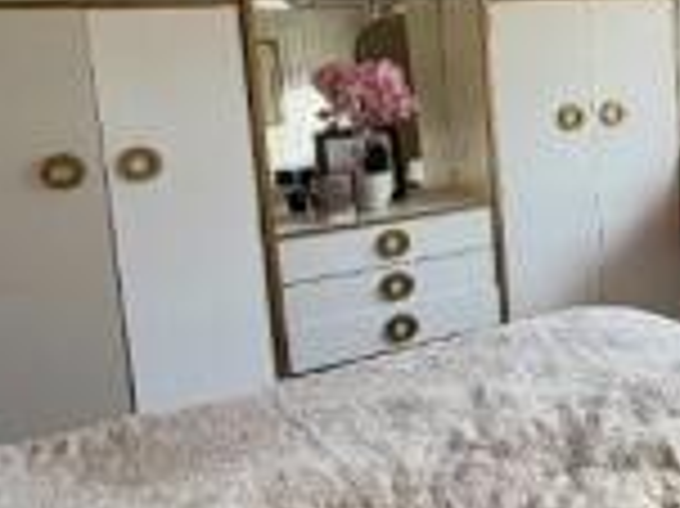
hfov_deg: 28.4
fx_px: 1060
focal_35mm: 54
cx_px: 912
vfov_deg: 26.7
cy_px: 133
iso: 200
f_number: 2.2
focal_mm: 2.22
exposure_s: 1/121
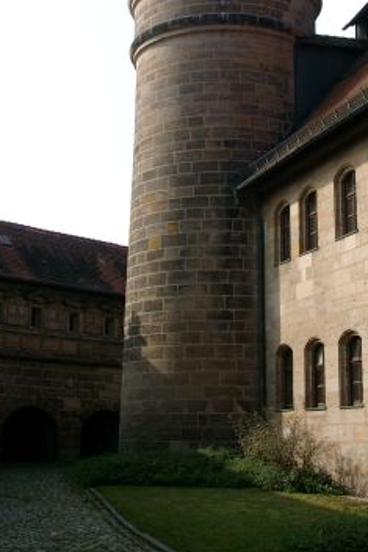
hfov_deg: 21.9
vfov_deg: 31.6
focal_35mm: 62
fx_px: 950
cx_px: 232
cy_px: 116
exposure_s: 1/652
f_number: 4
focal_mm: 7.39
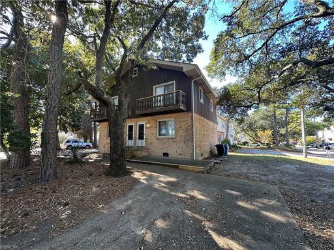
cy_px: 125
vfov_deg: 85.7
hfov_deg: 102.1
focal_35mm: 14
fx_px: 135
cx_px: 167
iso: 64
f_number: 2.2
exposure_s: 1/99
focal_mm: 2.22
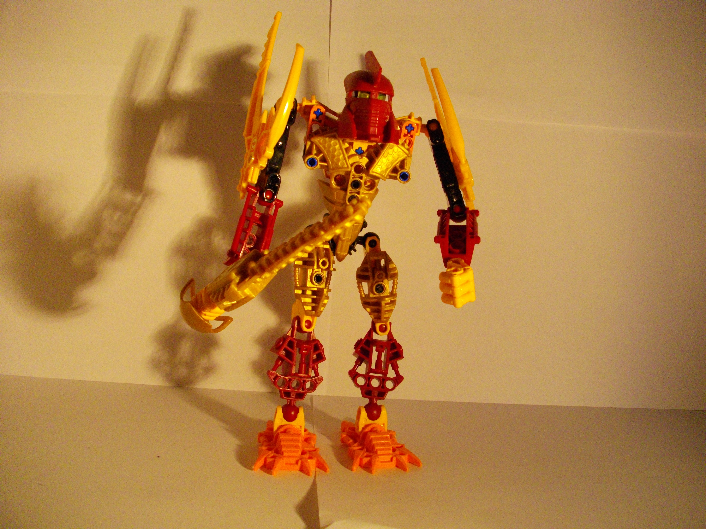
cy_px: 264
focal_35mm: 32
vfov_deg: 44.2
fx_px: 653
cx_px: 353
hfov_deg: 56.8
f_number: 2.9
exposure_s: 1/50
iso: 342
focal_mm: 5.7
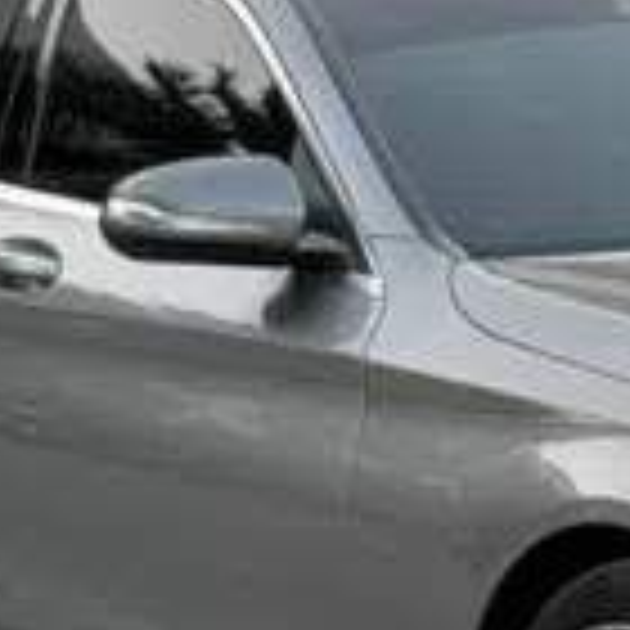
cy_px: -230
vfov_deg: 8.9
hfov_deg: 9.0
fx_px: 3995
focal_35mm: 194
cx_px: 648
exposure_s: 1/181
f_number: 1.78
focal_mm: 6.76
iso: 125
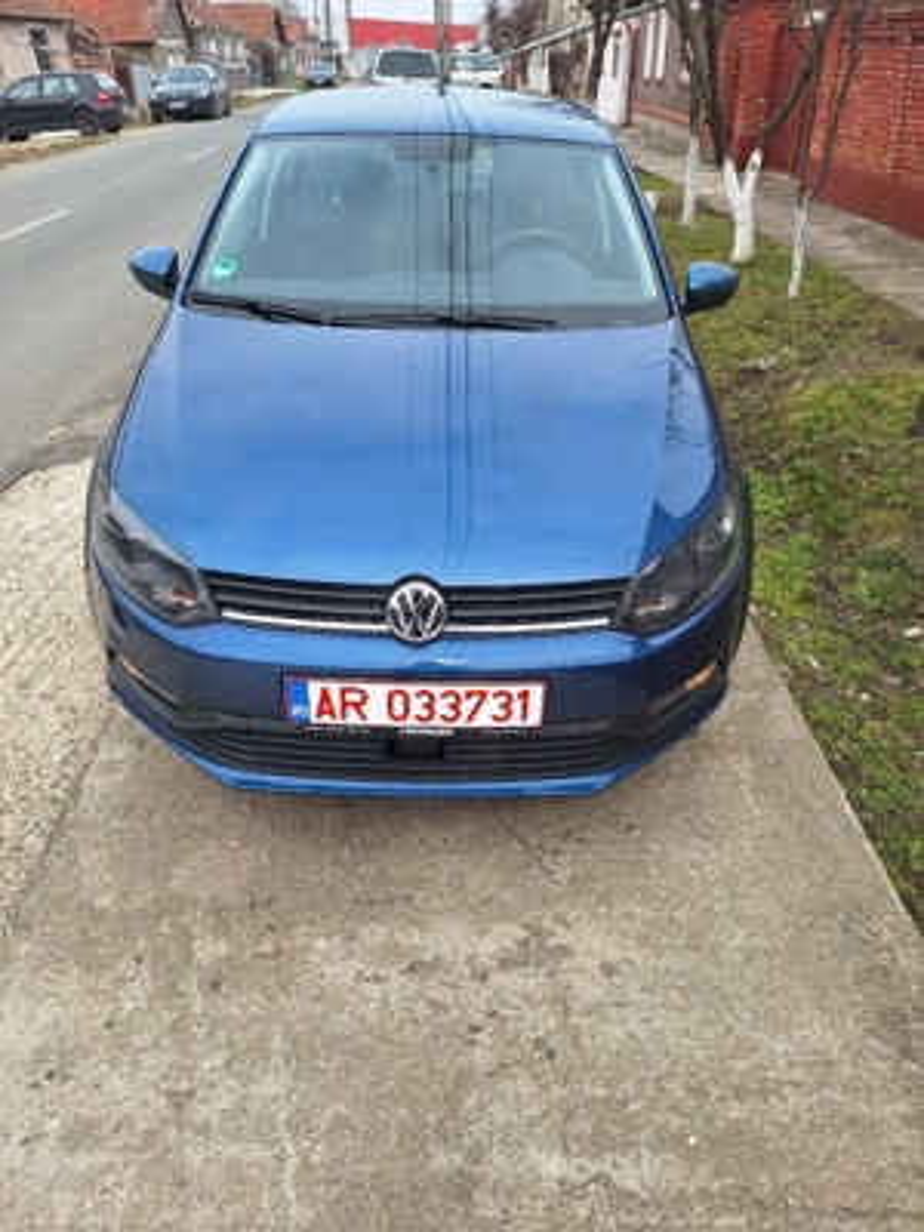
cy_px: 616
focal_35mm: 23
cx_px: 462
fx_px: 819
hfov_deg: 58.9
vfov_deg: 73.9
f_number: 1.8
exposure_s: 1/769
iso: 40
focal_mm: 5.54
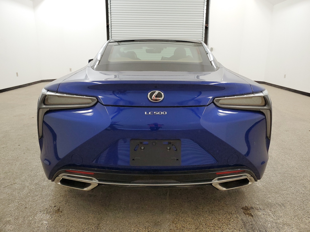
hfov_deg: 67.3
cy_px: 116
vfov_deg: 53.1
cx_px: 155
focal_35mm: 26
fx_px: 233
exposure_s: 1/60.2
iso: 145
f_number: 1.5
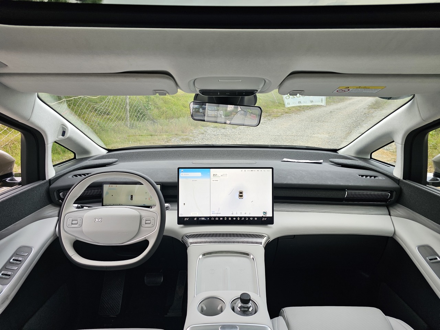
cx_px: 220
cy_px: 165
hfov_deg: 73.9
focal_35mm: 23
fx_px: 292
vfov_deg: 58.9
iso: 80
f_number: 1.7
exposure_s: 1/90
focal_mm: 6.3
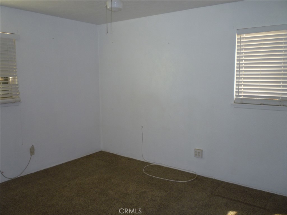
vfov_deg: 48.2
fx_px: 240
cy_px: 108
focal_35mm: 29
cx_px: 144
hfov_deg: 61.7
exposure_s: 1/30
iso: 100
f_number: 3.3
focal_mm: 5.2
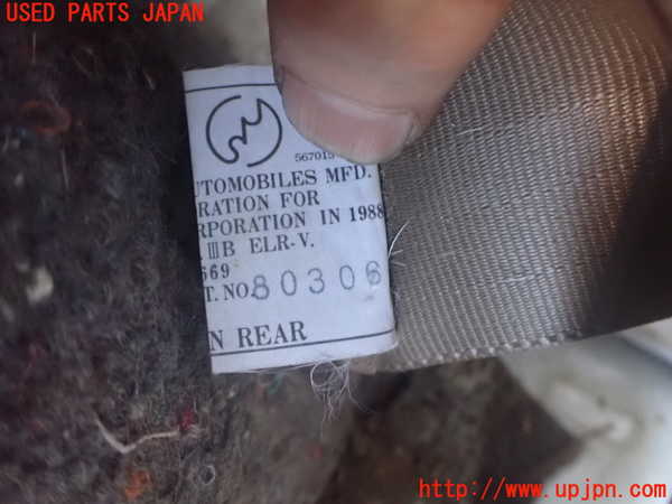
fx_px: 582
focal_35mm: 30
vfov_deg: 46.8
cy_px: 252
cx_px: 336
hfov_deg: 60.0
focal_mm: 5.4
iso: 1600
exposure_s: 1/30
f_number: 2.3
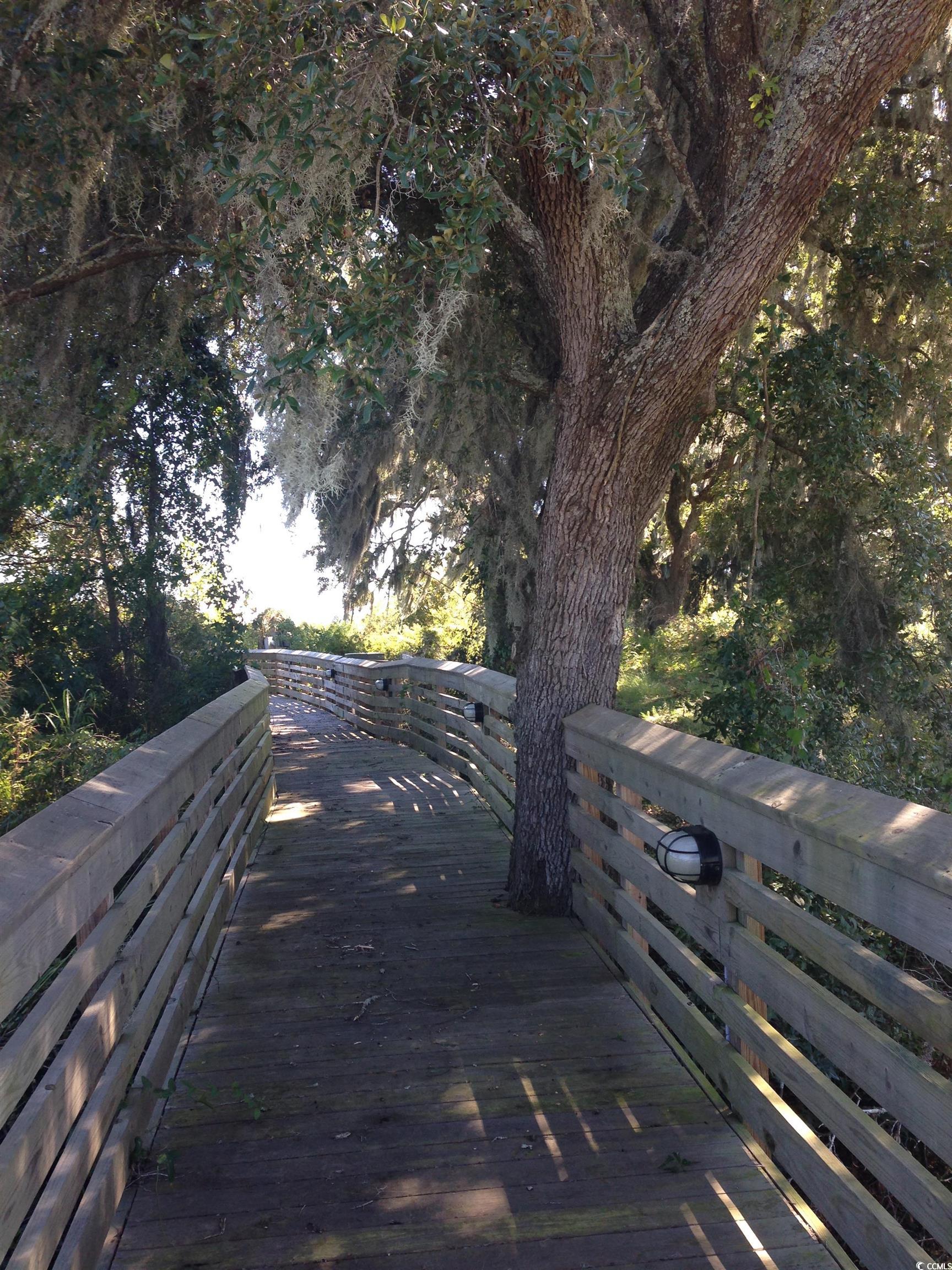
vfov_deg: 55.4
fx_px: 1210
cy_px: 635
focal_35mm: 33
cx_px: 476
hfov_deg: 42.9
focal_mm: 4.12
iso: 64
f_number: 2.4
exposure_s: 1/120
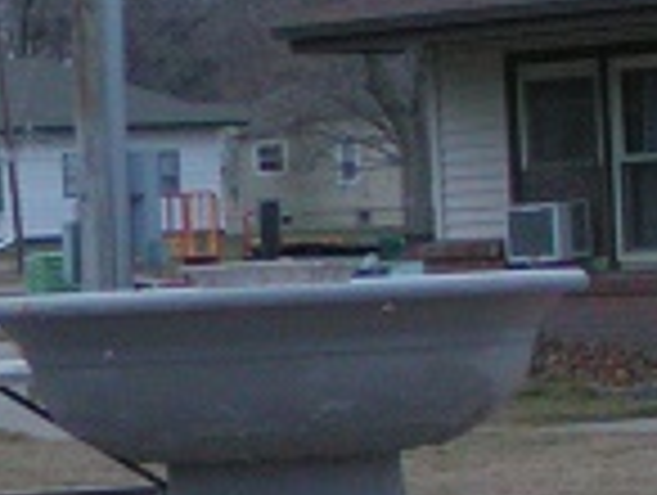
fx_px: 5076
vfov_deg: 5.6
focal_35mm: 267
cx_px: -243
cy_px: 302
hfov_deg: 7.3
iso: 200
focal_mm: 10
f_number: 3.2
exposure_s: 1/60
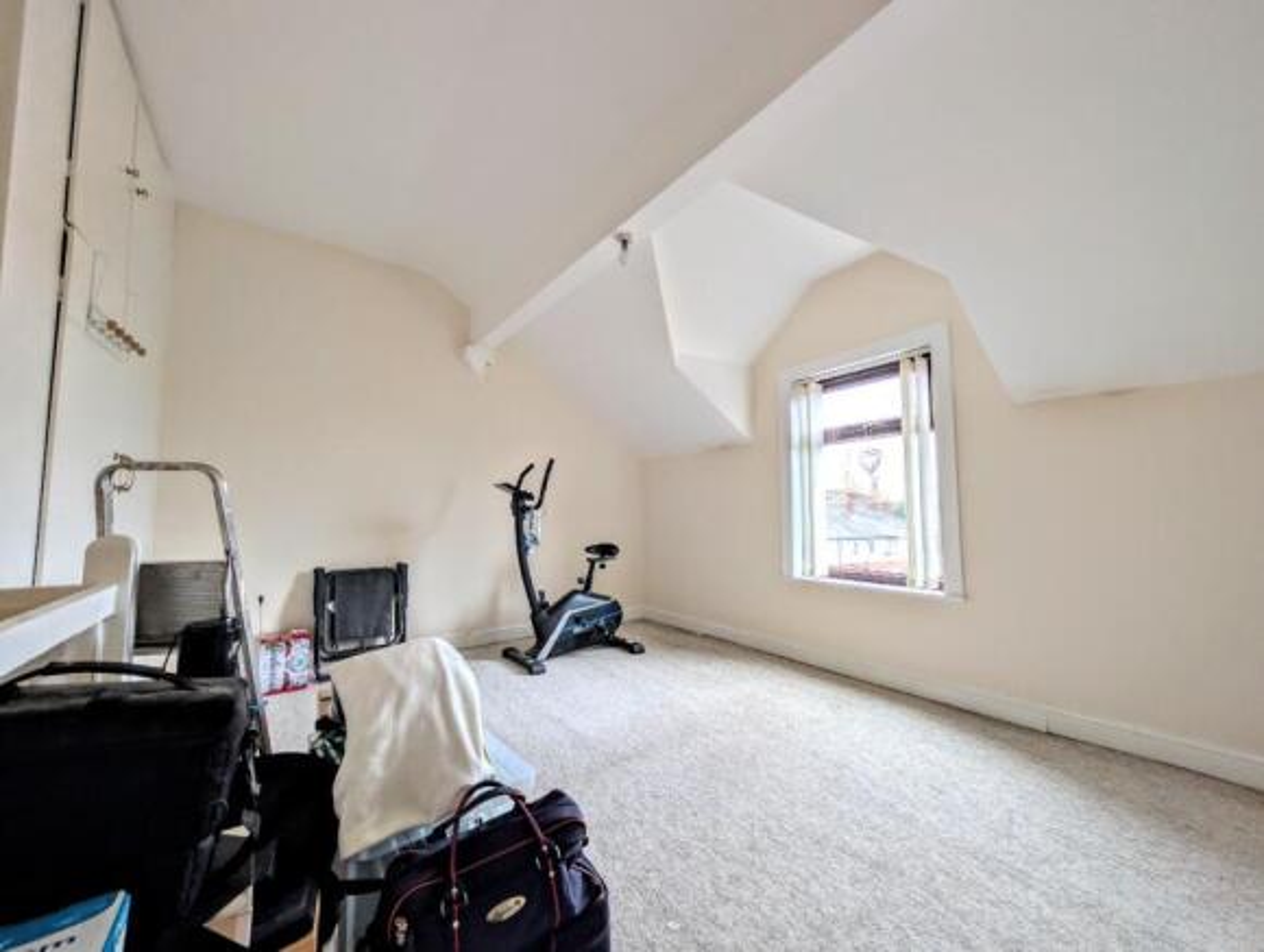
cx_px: 632
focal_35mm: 12
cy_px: 476
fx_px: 439
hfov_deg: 110.4
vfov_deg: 94.7
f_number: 1.7
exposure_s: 1/23.9
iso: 65
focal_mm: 2.02
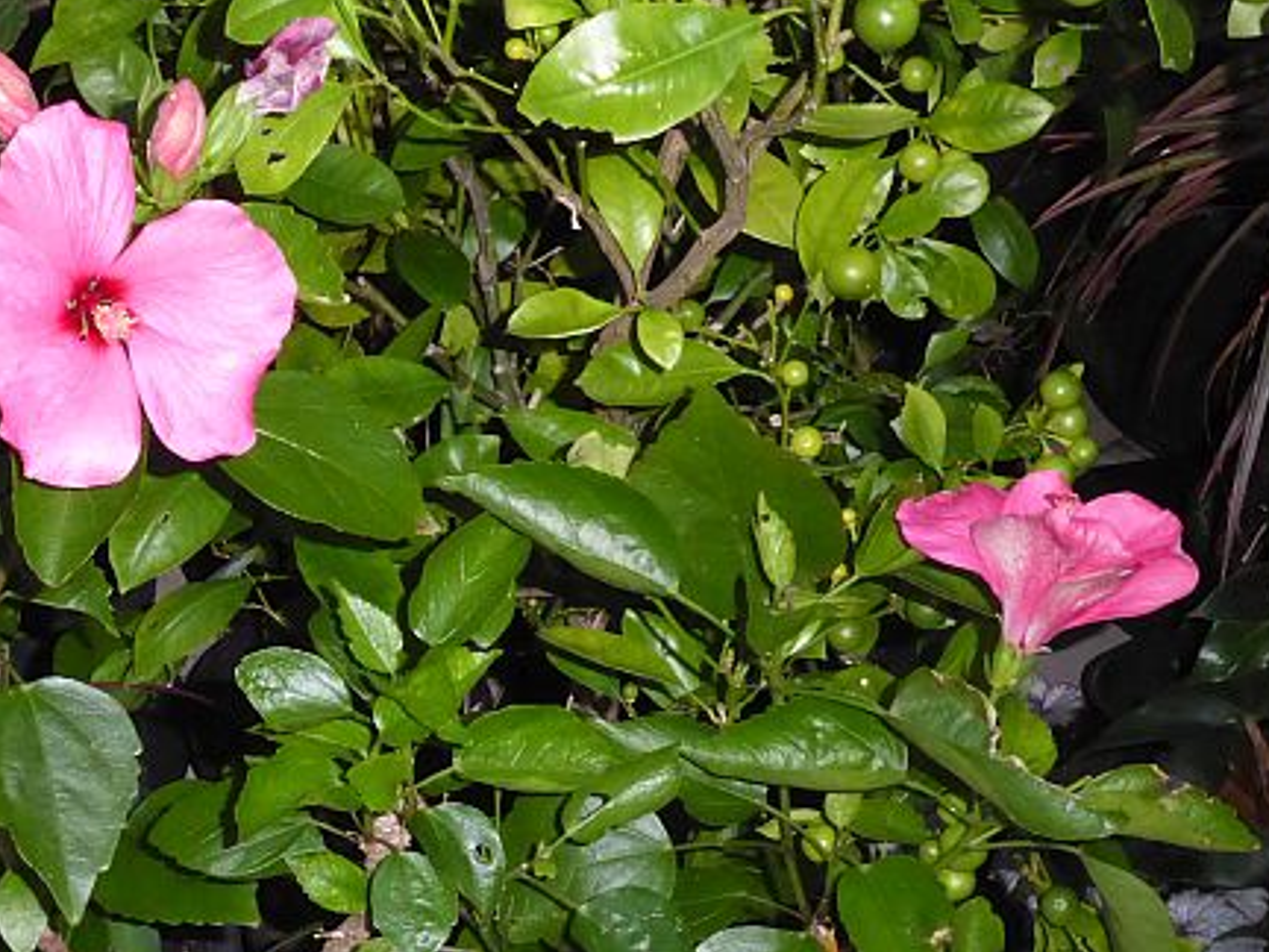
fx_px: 2713
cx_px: 370
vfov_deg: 19.8
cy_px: 629
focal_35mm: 74
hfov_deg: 26.1
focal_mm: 9
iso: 1000
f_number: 8
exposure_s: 1/60
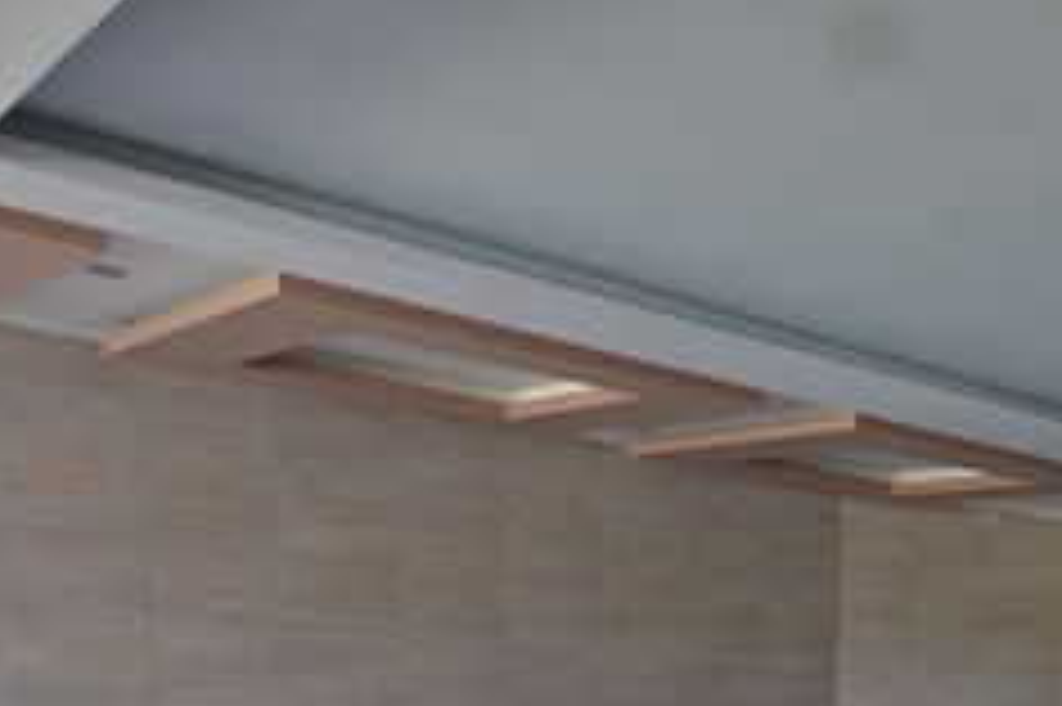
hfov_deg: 37.7
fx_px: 1356
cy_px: 962
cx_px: 1082
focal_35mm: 46
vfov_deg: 24.7
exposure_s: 1/60
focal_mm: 10
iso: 560
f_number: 4
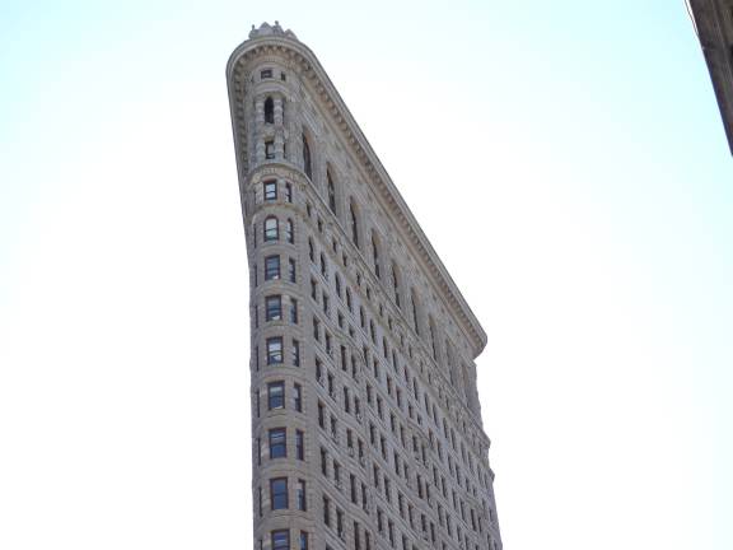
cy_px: 275
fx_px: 1271
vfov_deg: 24.4
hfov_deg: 32.2
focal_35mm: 60
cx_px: 366
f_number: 2.8
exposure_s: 1/640
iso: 80
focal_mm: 12.8
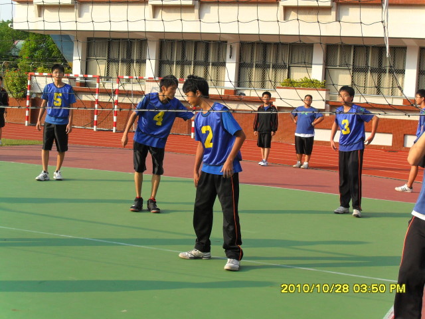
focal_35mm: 70
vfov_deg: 21.0
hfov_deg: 27.8
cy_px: 160
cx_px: 212
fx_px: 859
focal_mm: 12.3
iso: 100
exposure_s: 1/500
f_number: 4
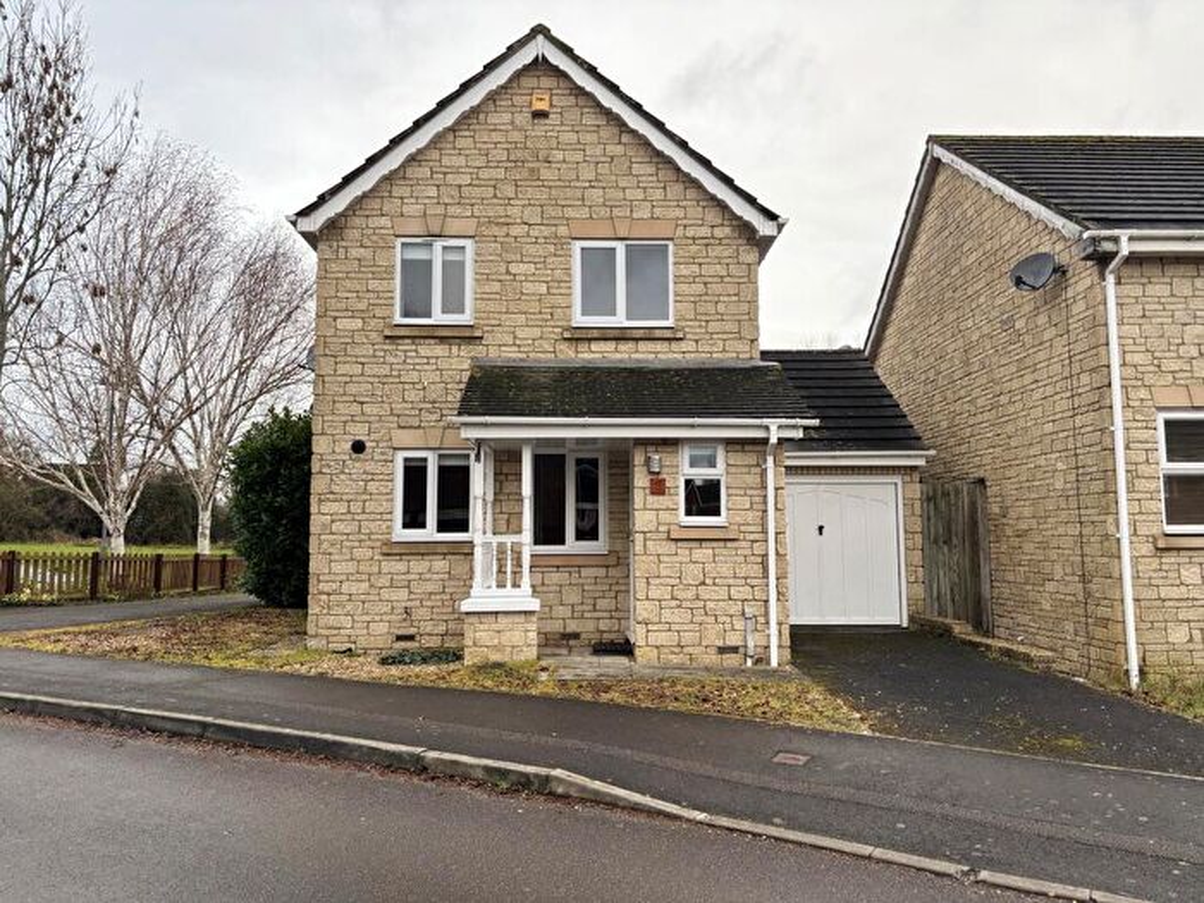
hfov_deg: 67.3
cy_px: 452
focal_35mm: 26
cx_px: 602
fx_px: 904
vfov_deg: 53.1
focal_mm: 5.96
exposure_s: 1/432
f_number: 1.6
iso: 50
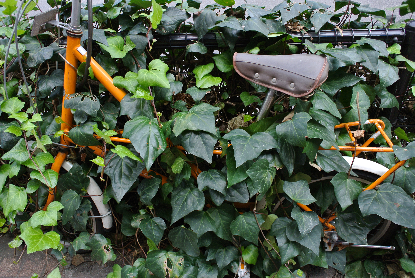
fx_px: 312
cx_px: 208
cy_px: 139
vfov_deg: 48.0
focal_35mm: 27
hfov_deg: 67.3
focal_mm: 10
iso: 100
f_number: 3.2
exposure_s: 1/160
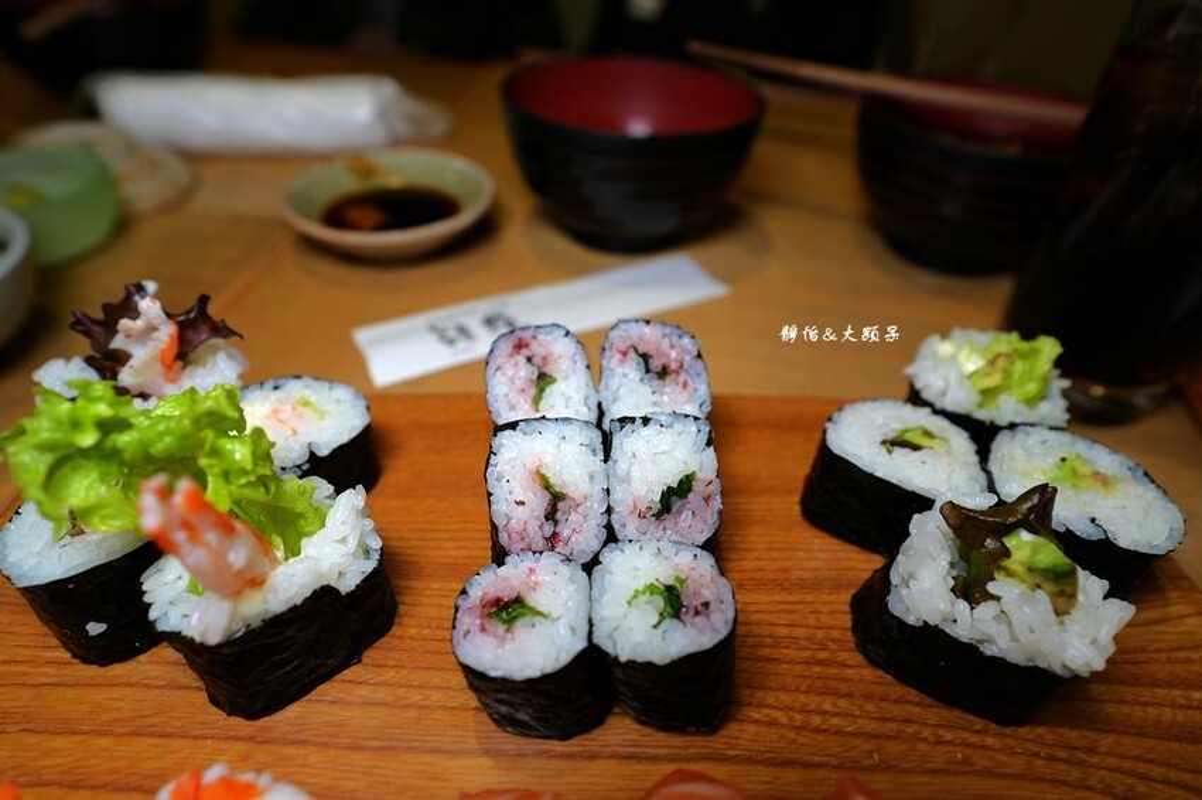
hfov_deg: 81.2
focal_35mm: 21
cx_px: 601
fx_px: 701
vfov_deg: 59.5
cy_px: 400
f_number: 4
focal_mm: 21
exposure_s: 1/60
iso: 200
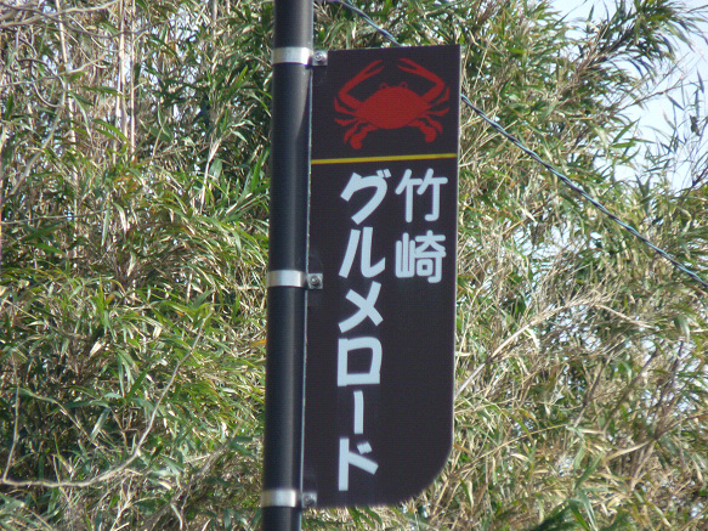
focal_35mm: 486
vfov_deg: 3.1
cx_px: 354
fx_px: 9938
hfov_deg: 4.1
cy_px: 266
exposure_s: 1/320
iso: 200
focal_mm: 86.4
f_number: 4.4
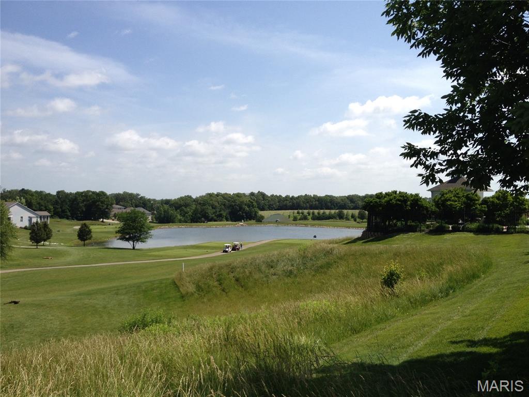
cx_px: 264
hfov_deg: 52.6
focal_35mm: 35
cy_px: 198
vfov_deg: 40.7
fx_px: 535
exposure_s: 1/2123
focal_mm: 4.28
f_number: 2.4
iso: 50
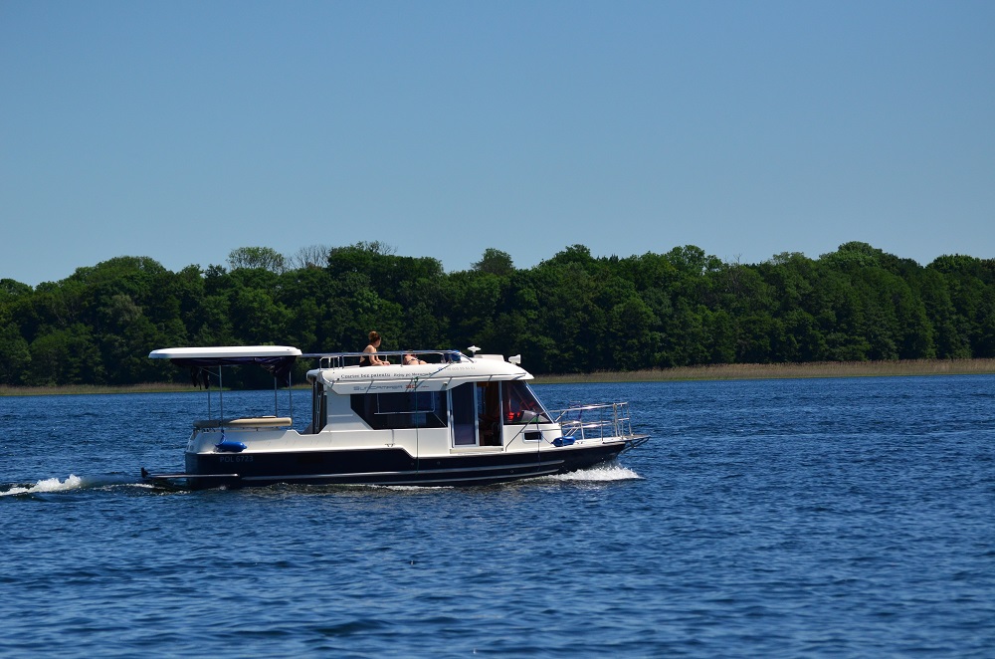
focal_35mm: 188
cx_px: 498
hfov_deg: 11.0
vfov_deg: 7.3
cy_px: 330
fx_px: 5171
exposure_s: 1/8000
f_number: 4.8
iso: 500
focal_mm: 125
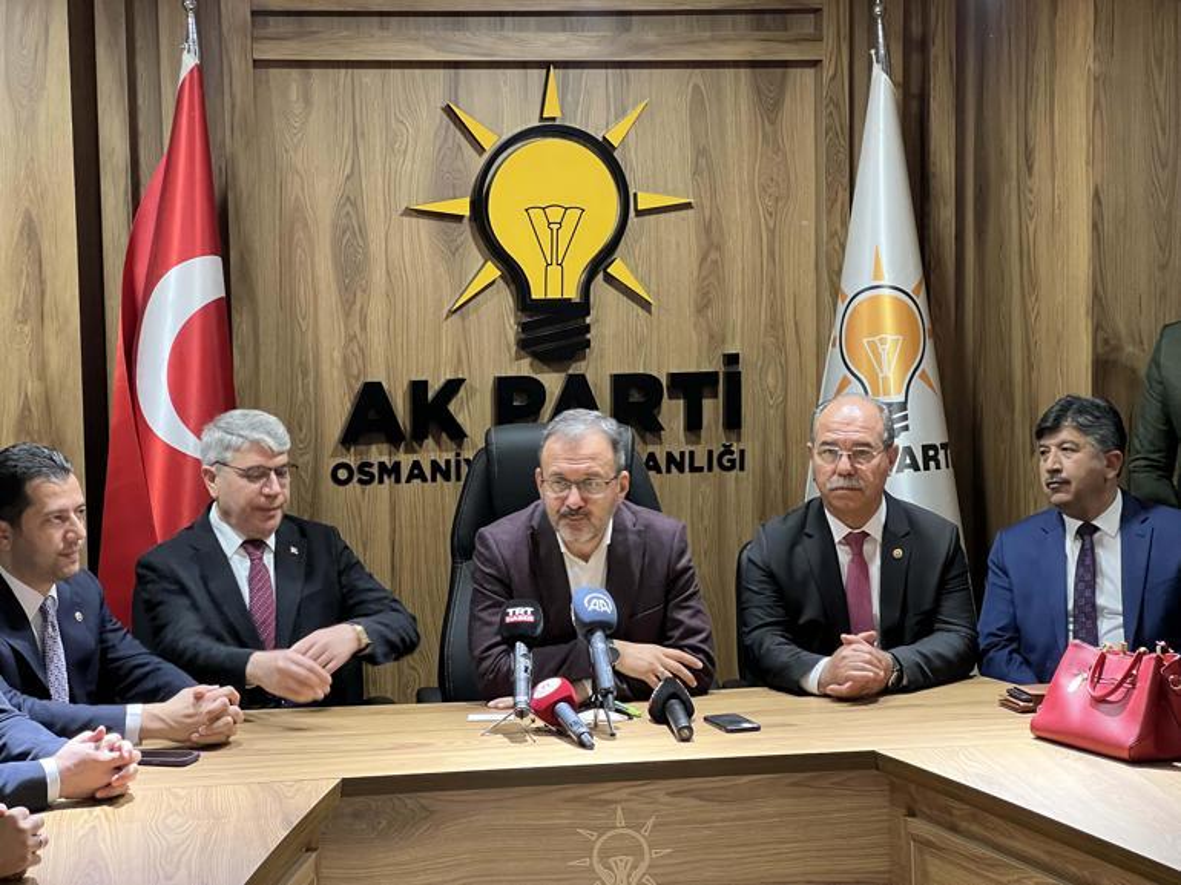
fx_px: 2626
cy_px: 442
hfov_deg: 25.3
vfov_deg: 19.1
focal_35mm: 77
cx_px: 590
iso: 800
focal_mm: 9
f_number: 2.8
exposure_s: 1/33
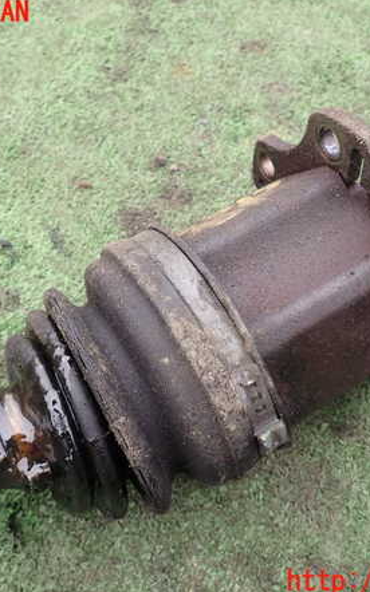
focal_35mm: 36
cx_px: 188
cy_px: 297
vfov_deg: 54.0
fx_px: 581
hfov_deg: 35.3
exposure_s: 1/200
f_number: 2.8
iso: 100
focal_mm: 4.5
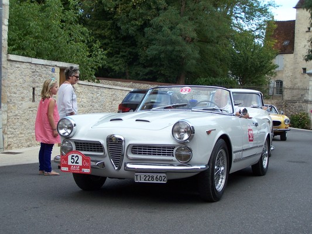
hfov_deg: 32.7
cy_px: 117
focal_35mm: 59
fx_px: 532
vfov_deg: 24.8
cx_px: 156
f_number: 3.1
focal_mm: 9.8
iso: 80
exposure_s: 1/180
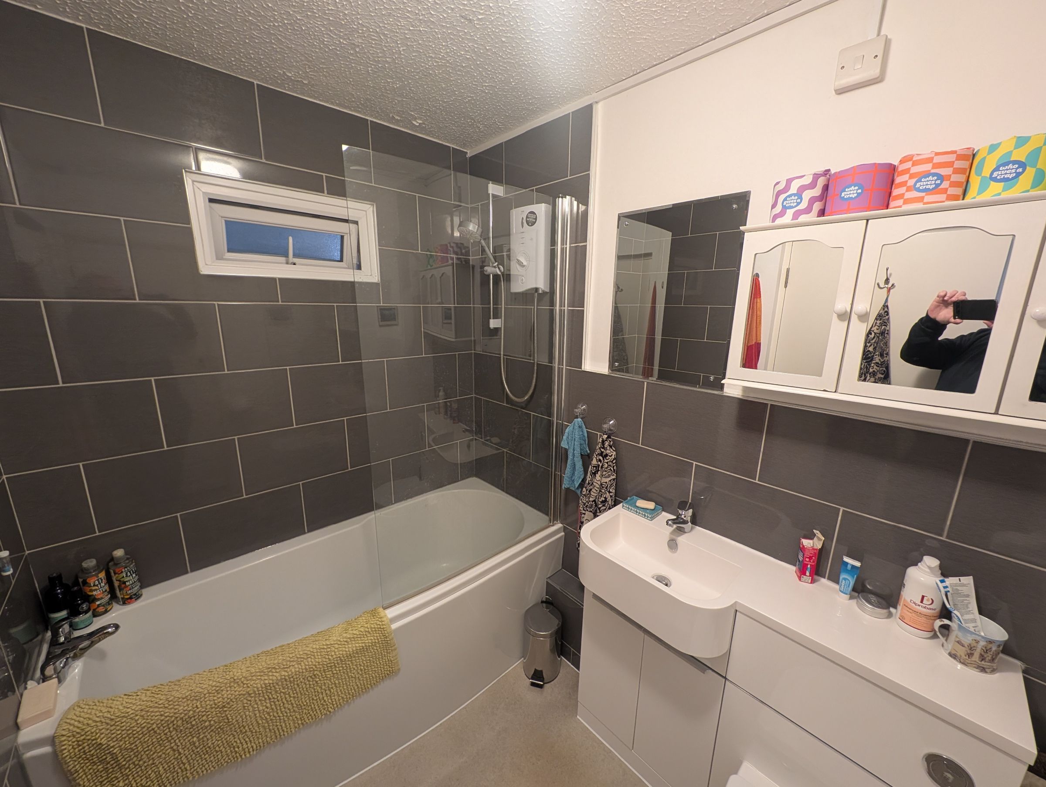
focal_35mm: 12
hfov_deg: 110.5
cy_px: 394
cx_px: 523
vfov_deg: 94.6
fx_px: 363
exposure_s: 1/25
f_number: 1.95
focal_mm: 2.23
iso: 208
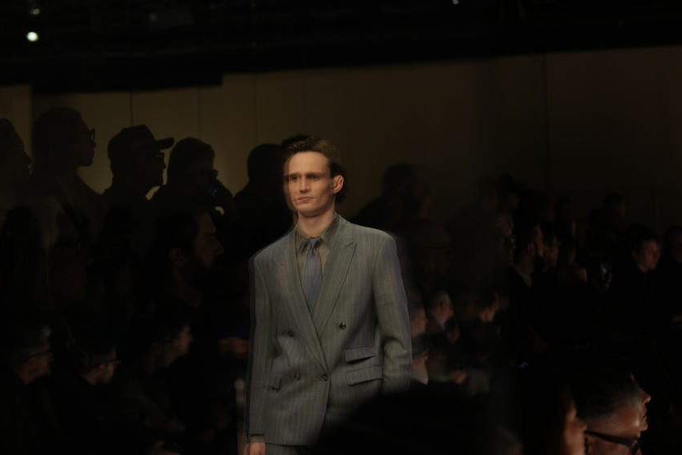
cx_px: 359
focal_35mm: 85
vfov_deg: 16.1
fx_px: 1610
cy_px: 239
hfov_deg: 23.9
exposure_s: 1/400
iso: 400
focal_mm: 70
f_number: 2.8
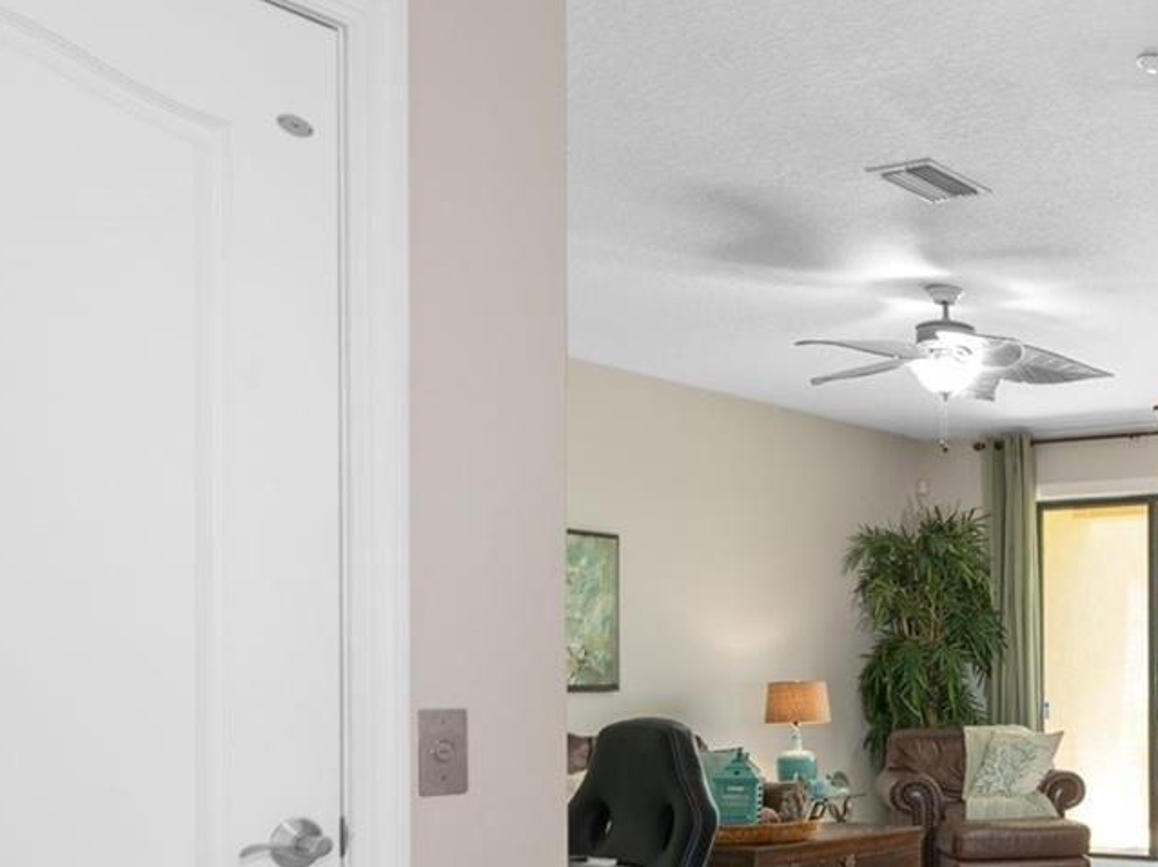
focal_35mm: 41
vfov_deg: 34.0
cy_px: 704
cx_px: 1238
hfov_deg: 38.7
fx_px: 1371
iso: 320
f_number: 8
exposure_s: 1/1.67
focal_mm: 17
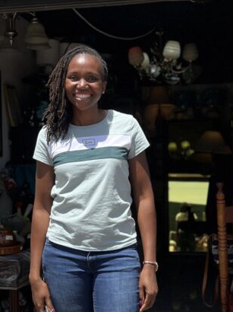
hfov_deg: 22.5
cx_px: 96
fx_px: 584
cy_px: 168
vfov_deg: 29.8
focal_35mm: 65
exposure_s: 1/2762
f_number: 1.5
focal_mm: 5.7
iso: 50
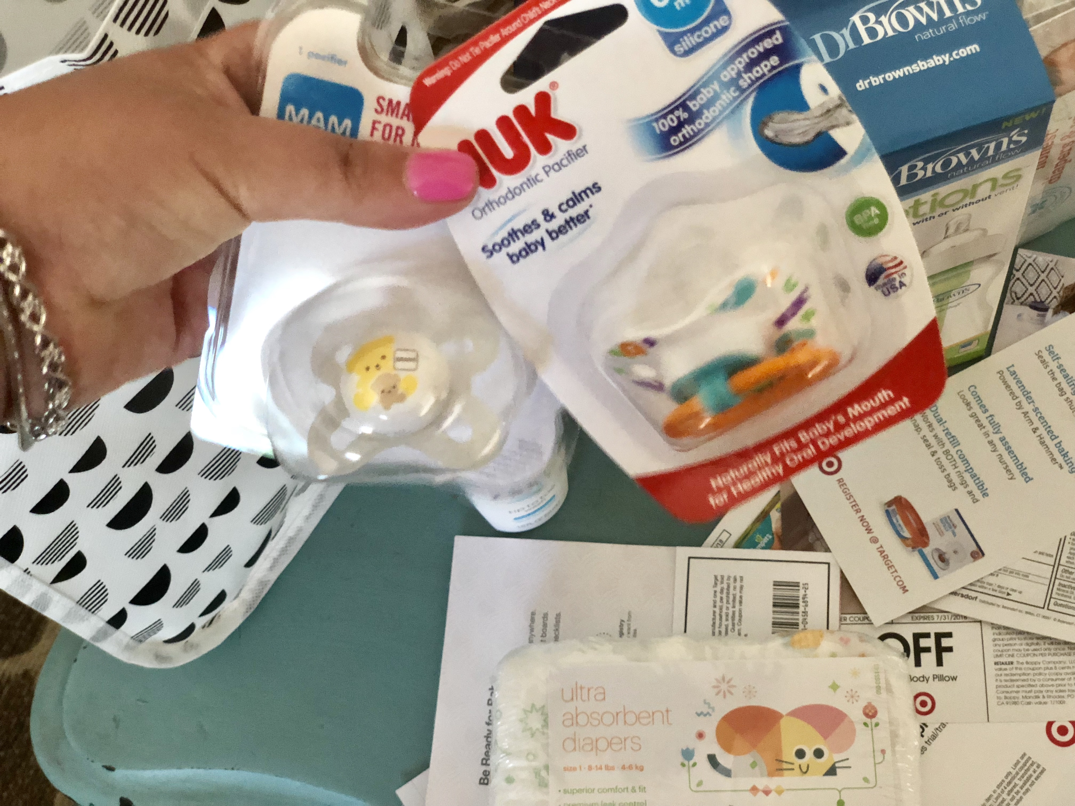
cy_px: 403
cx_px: 538
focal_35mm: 52
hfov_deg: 36.8
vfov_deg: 28.0
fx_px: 1615
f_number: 2.4
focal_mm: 6
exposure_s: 1/15
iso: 160
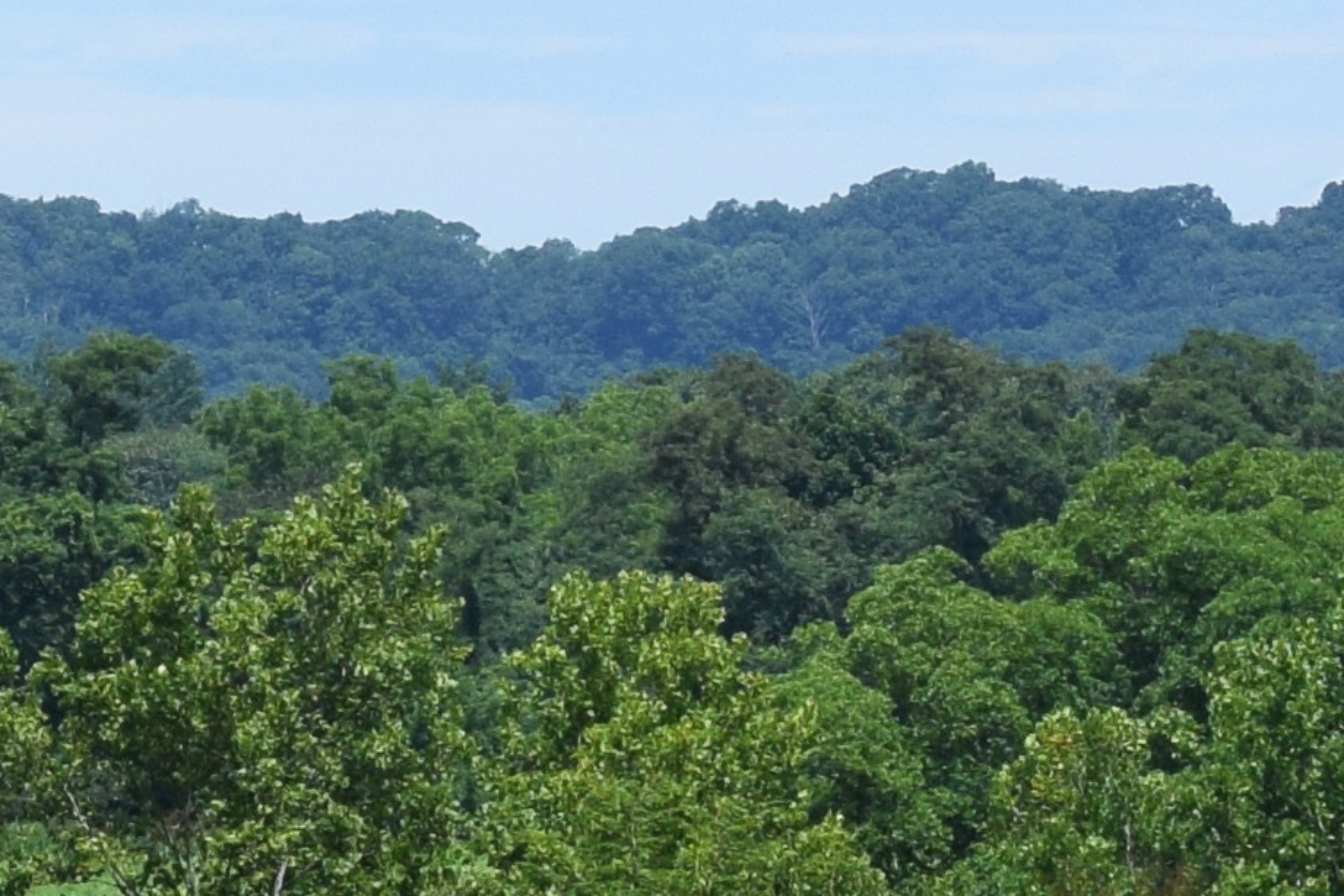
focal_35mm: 489
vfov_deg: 2.8
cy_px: 1373
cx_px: 1696
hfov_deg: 4.2
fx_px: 18252
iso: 200
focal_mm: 50
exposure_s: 1/400
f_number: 10
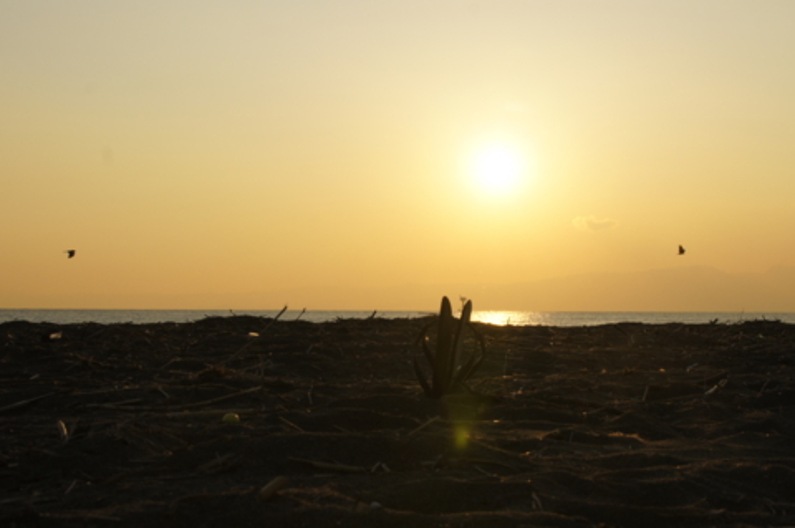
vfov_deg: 20.7
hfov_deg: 30.6
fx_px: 1448
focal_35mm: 66
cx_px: 475
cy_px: 302
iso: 200
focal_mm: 35
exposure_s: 1/320
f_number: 13
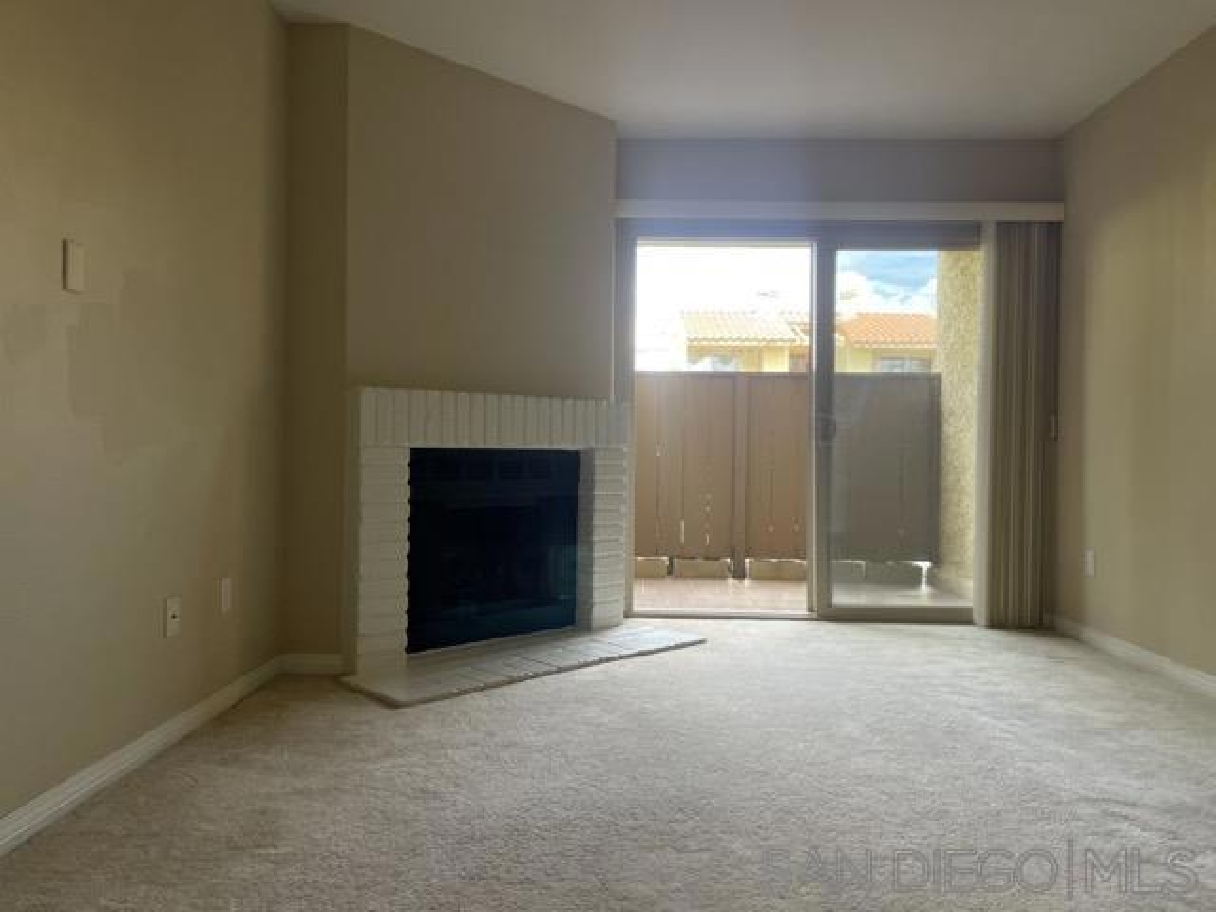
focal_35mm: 26
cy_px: 456
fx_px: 913
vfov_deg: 53.1
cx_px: 608
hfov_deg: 67.3
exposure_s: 1/185
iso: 32
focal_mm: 4.2
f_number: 1.6
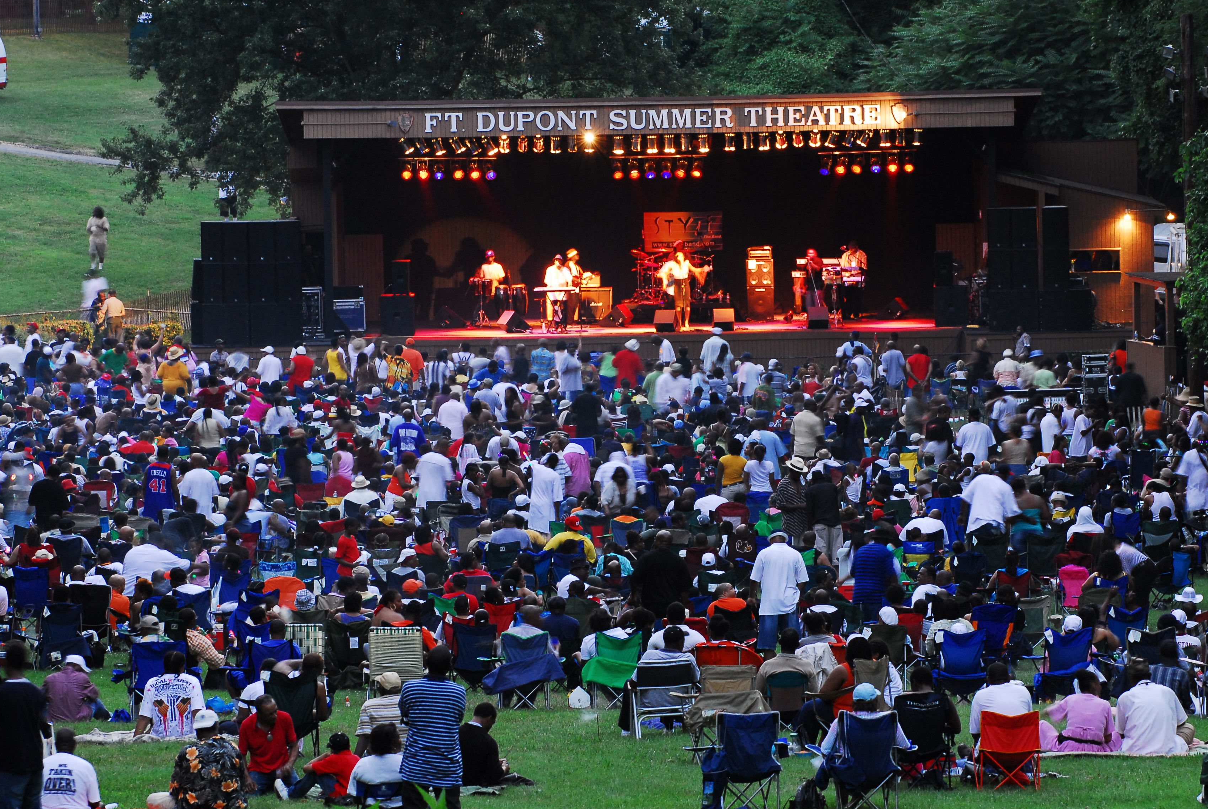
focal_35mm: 256
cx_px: 671
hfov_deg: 8.0
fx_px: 8600
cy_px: 438
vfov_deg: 5.4
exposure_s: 1/3
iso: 640
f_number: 7.1
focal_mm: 150
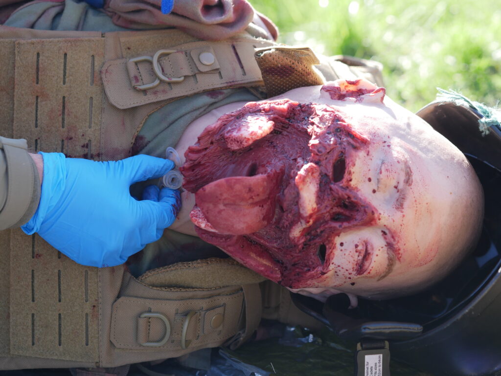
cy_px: 188
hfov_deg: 21.8
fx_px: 1303
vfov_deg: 16.4
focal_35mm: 90
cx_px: 250
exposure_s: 1/320
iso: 200
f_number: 2.8
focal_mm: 45
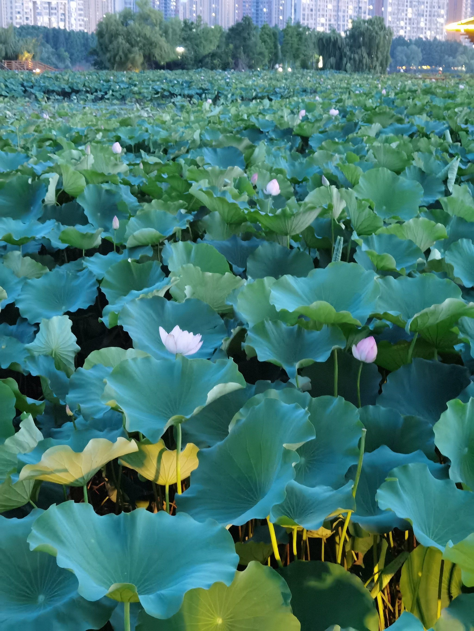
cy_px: 316
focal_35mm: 53
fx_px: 968
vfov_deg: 36.2
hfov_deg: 27.5
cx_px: 237
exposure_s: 1/16.7
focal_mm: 6.71
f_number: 1.9
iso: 1600
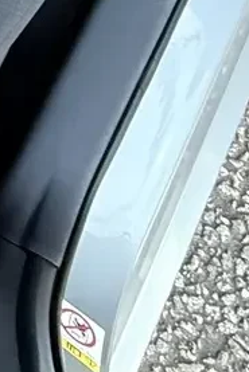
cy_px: -301
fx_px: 870
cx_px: -439
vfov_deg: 18.7
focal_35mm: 84
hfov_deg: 11.6
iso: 640
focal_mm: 2.22
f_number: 2.2
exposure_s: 1/60
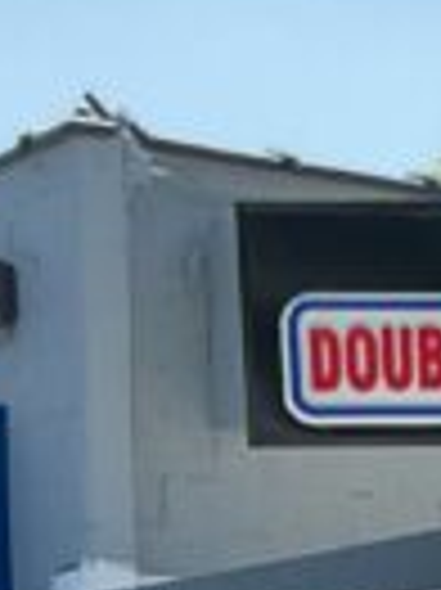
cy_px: 1374
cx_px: 950
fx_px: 3862
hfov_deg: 6.3
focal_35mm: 227
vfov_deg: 8.1
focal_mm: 3
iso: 16
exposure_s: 1/1626
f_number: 1.8
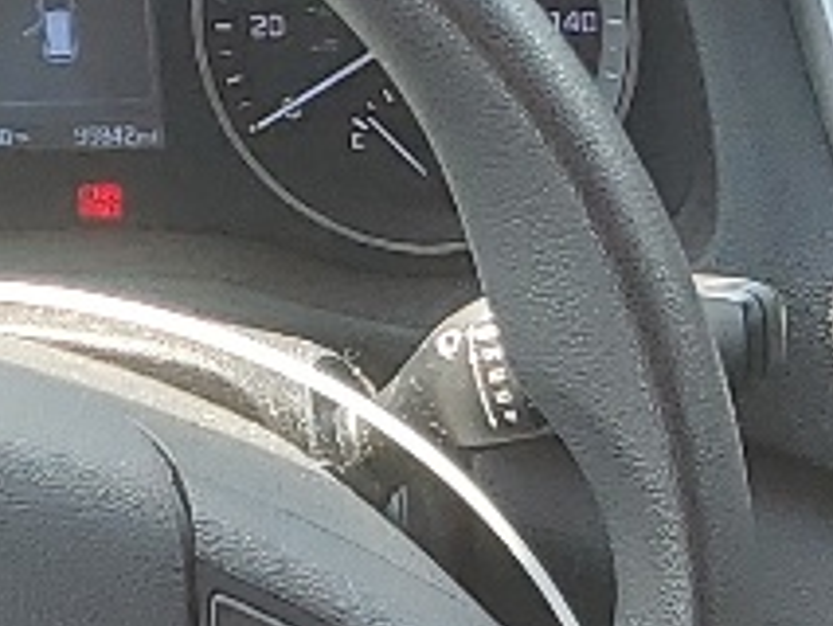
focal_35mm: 195
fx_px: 4695
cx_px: 1248
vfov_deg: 7.1
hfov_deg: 9.8
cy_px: 1647
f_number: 1.5
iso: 50
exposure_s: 1/217
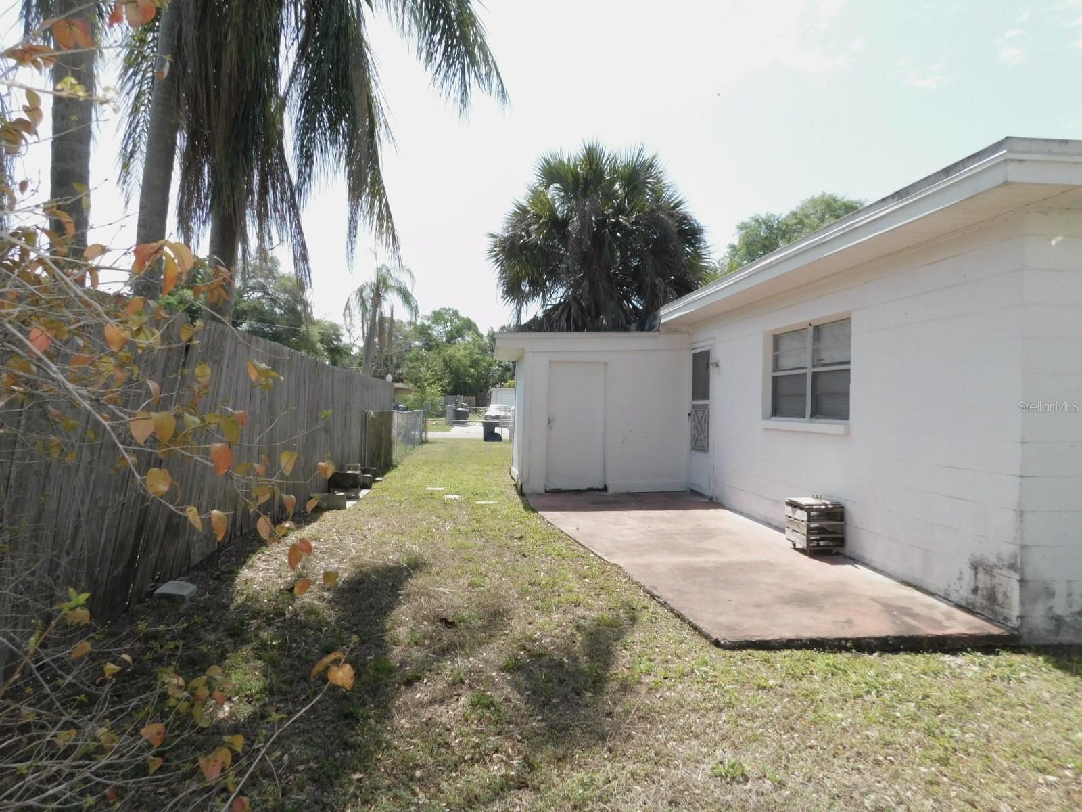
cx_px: 541
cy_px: 406
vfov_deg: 58.9
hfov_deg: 73.9
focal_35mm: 23
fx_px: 719
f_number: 3
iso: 125
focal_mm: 4
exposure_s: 1/800
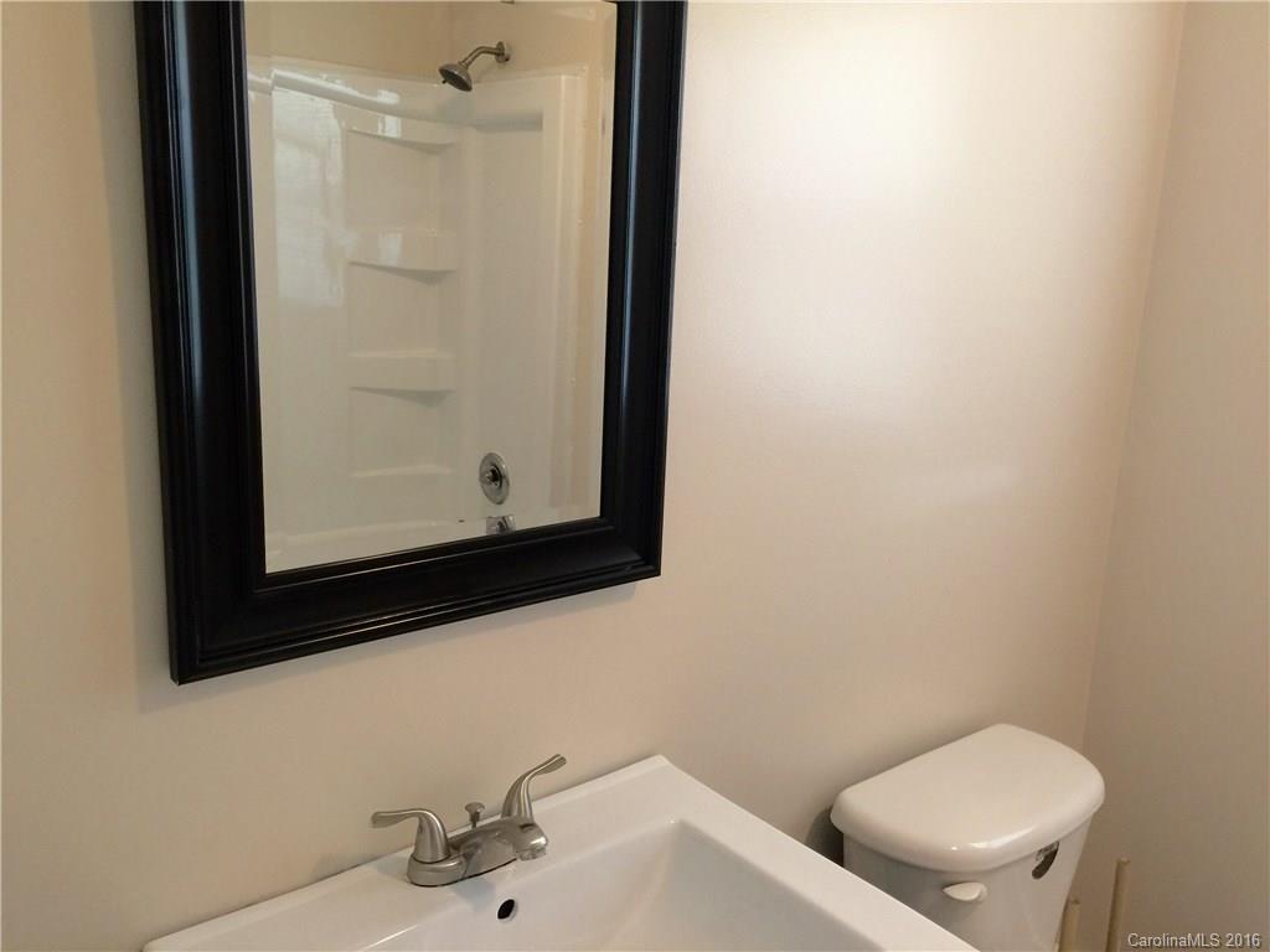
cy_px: 476
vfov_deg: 48.2
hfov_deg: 61.7
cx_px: 635
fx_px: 1064
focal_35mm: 29
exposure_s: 1/15
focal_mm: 4.15
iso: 50
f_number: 2.2
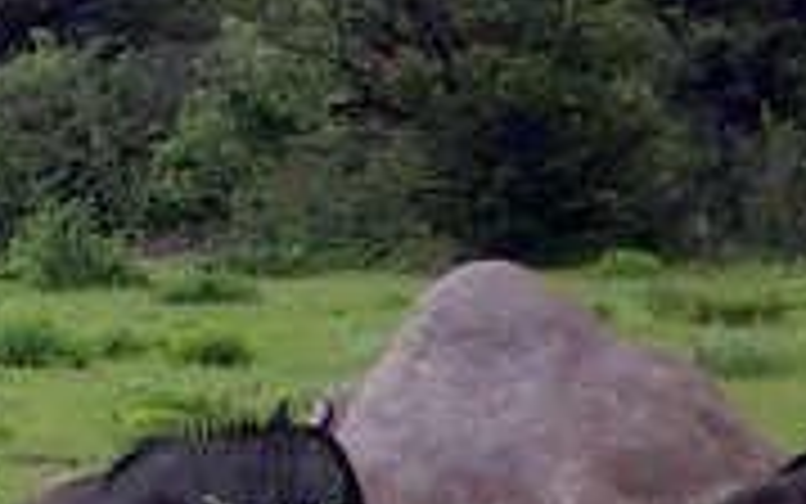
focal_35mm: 850
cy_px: 182
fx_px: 18677
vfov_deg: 1.5
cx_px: 329
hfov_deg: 2.5
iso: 100
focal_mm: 64.3
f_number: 2.8
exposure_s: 1/800
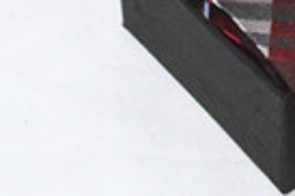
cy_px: -52
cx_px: 342
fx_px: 2324
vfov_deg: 4.8
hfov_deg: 7.2
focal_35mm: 284
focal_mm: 52
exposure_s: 1/250
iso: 6400
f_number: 29
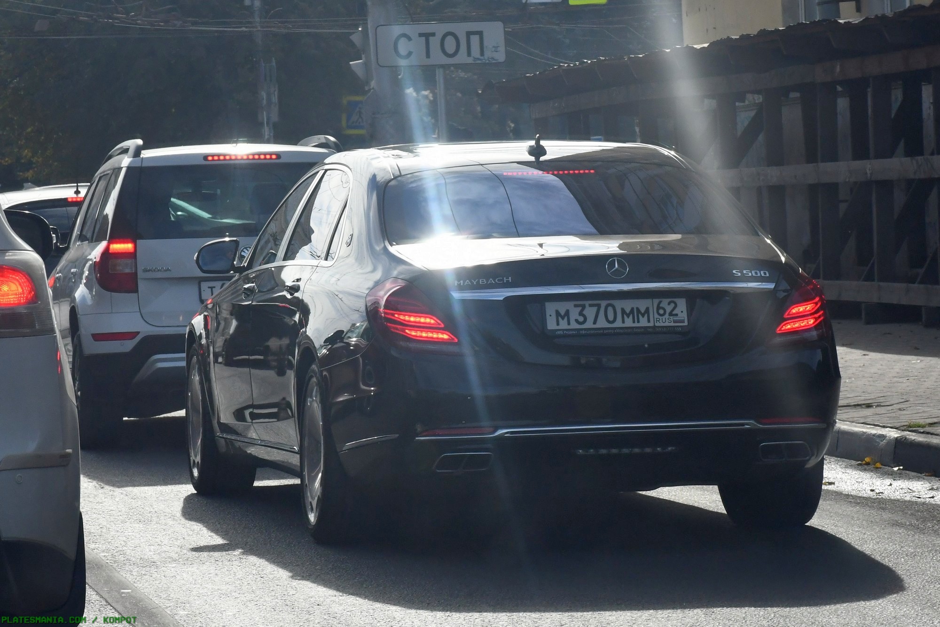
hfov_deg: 18.3
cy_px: 314
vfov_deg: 12.2
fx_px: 2925
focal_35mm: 112
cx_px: 470
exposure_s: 1/800
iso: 1000
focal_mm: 75
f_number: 14
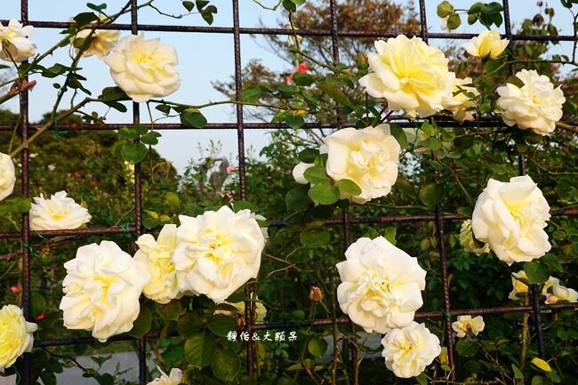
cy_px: 192
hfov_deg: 55.8
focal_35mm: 34
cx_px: 289
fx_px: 546
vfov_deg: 38.9
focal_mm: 12.76
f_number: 5
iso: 125
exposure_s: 1/200
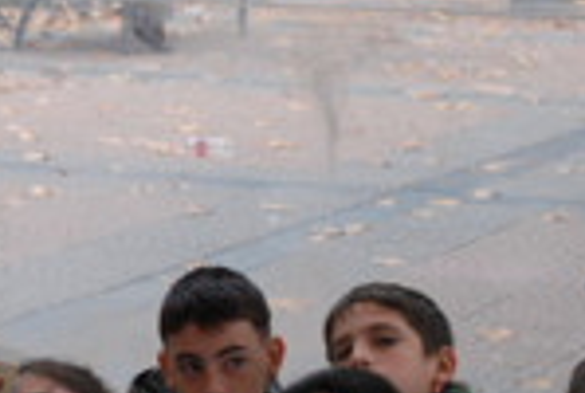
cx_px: -122
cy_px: 322
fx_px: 3604
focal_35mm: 221
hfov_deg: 9.2
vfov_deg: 6.2
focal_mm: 55
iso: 400
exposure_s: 1/60
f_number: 5.6
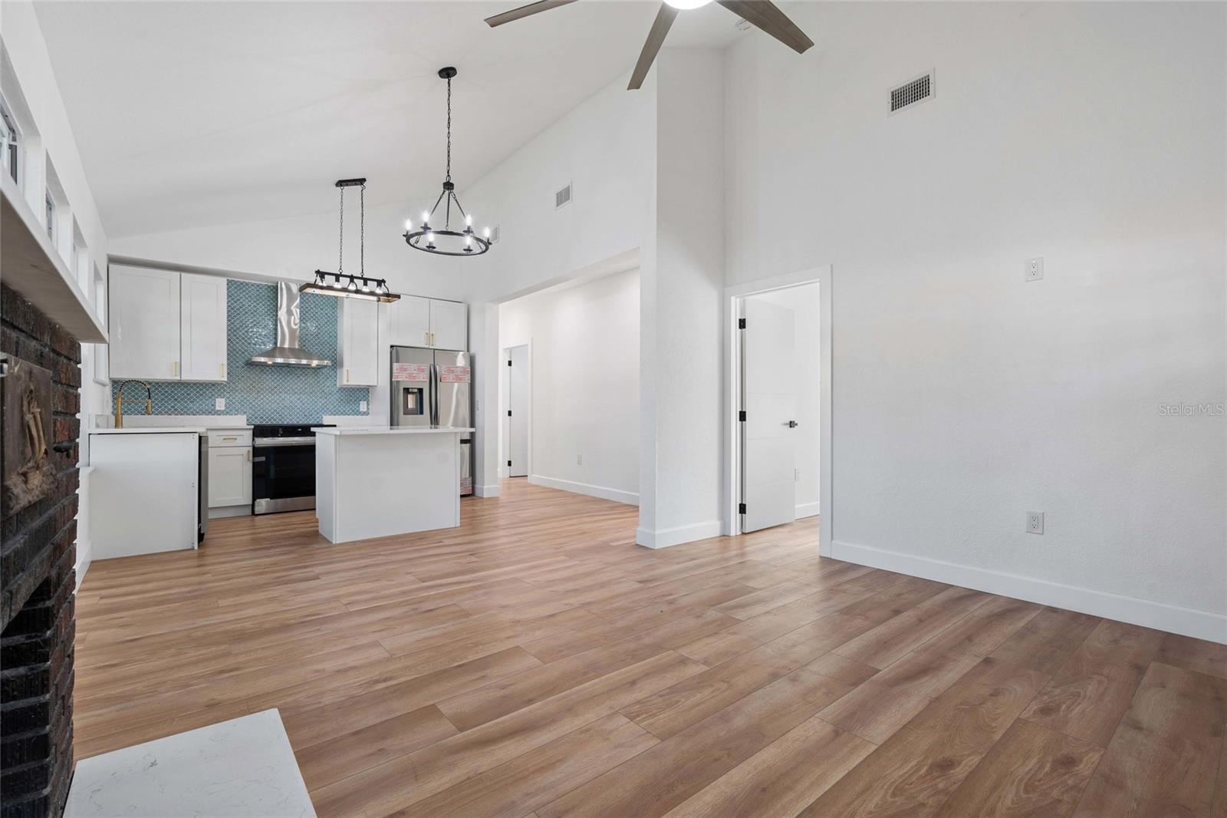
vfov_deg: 73.7
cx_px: 614
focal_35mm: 16
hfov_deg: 96.7
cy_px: 409
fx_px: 545
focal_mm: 16
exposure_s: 1/3
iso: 160
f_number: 8
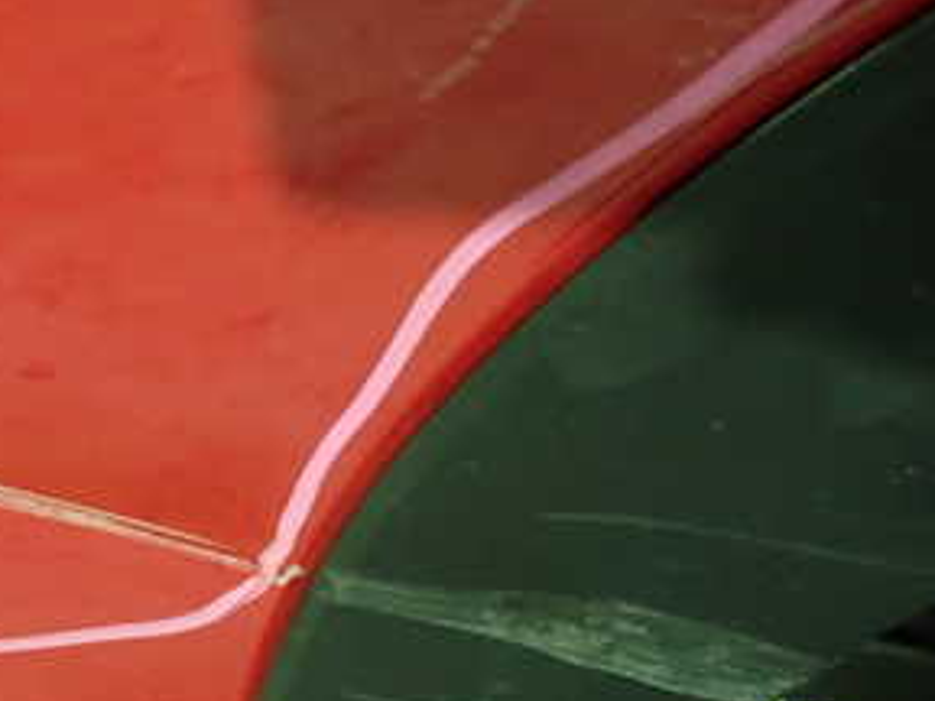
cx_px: 68
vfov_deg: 27.9
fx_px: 1405
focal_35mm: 52
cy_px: 438
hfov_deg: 34.5
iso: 800
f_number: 2
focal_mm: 4.5
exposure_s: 1/25
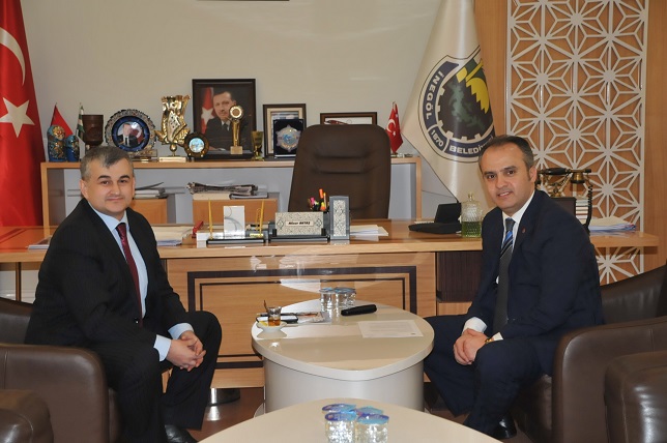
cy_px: 222
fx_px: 1222
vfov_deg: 20.6
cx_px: 334
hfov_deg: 30.5
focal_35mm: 66
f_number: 4.8
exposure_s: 1/60
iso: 800
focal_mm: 44
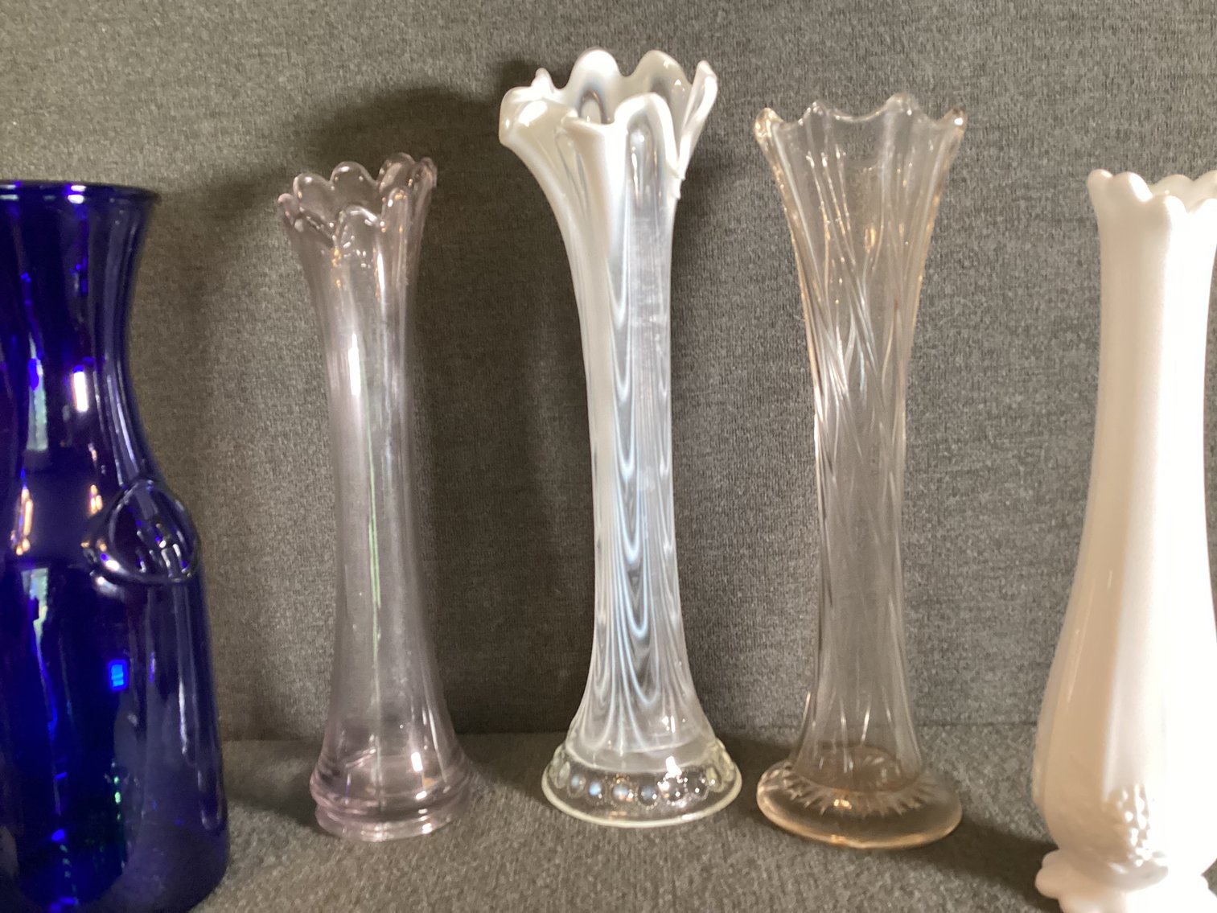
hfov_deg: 58.3
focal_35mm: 31
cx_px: 608
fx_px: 1090
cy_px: 456
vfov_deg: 45.4
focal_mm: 3.3
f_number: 2.4
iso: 320
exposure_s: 1/60
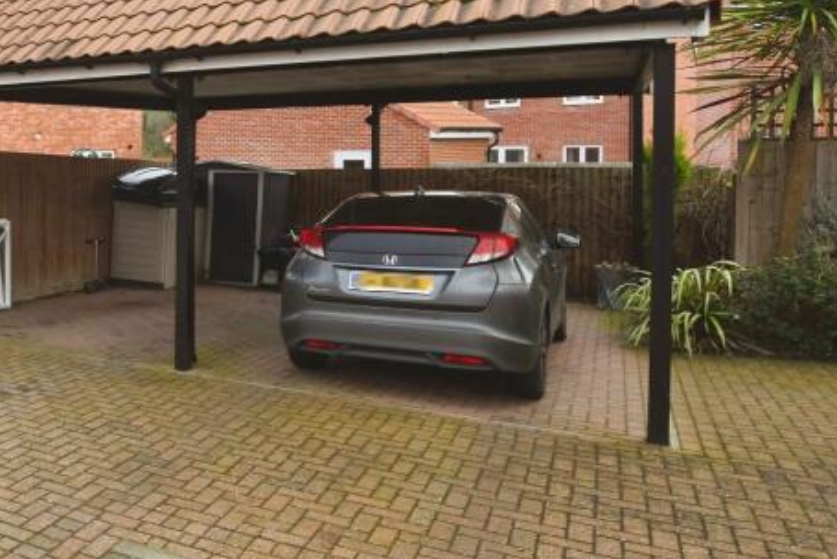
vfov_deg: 36.7
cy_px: 201
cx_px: 52
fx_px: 838
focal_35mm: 36
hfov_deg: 46.7
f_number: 10
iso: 800
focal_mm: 16
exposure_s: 1/320
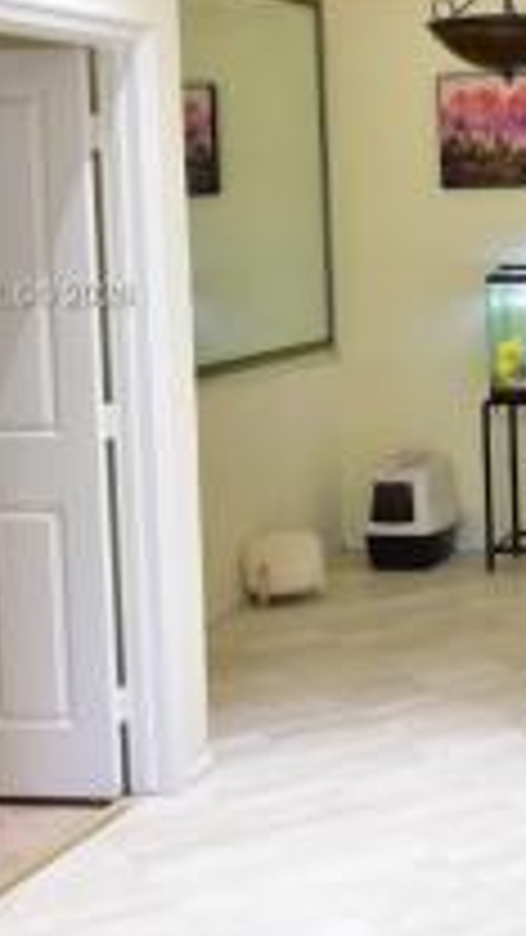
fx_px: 1736
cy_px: 297
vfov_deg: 29.9
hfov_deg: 16.1
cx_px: 740
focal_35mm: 70
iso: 1000
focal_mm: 31
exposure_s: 1/15
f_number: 4.5
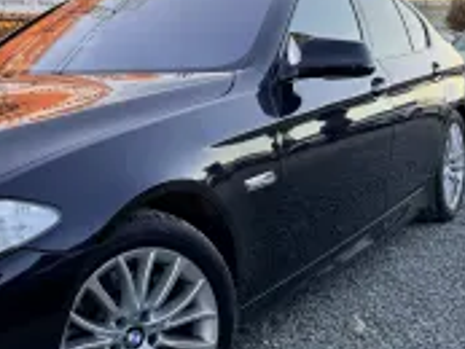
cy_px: 191
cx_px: 73
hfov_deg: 36.4
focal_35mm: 50
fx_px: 672
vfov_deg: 29.1
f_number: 1.78
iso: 100
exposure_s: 1/612
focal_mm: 6.76
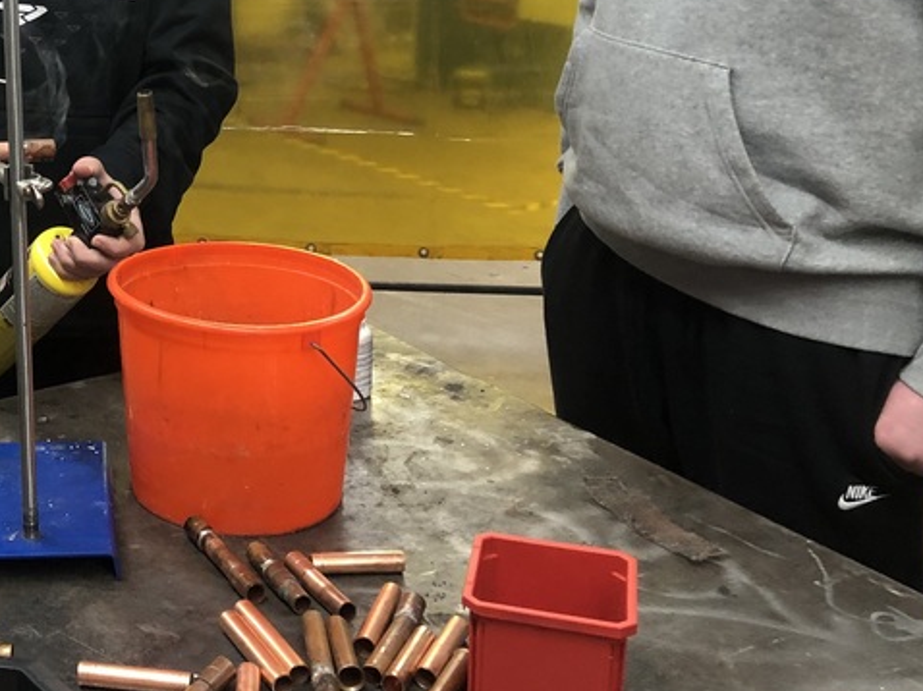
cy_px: 95
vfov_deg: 23.8
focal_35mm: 60
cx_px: 44
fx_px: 1599
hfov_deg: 30.4
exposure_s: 1/15
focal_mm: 3.99
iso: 40
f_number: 1.8
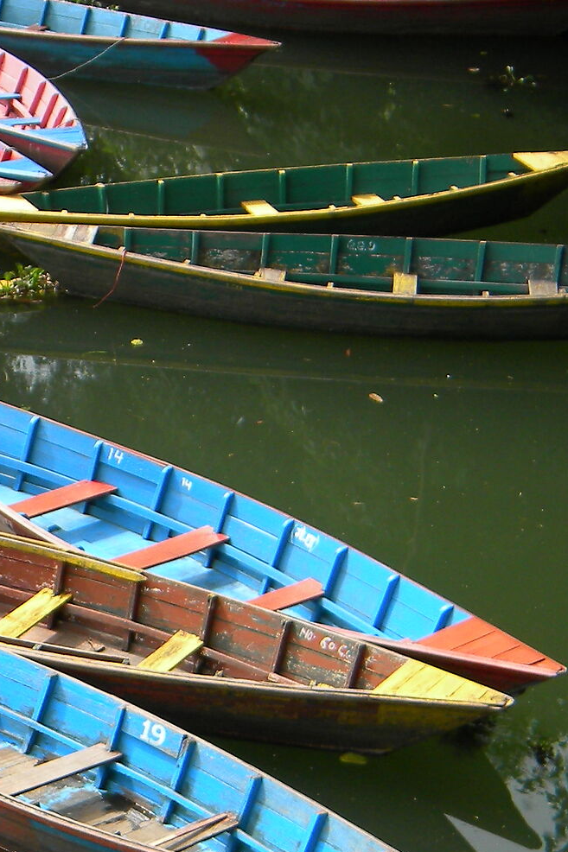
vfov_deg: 17.0
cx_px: -468
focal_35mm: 119
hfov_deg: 10.8
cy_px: 771
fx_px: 2817
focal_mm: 8.6
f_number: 3.9
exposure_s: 1/217
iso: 80
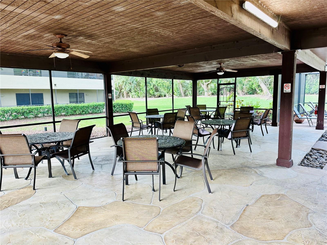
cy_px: 122
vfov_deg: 56.8
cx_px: 164
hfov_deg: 71.6
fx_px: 227
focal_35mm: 24
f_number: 1.78
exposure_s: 1/121
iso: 64
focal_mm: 6.86
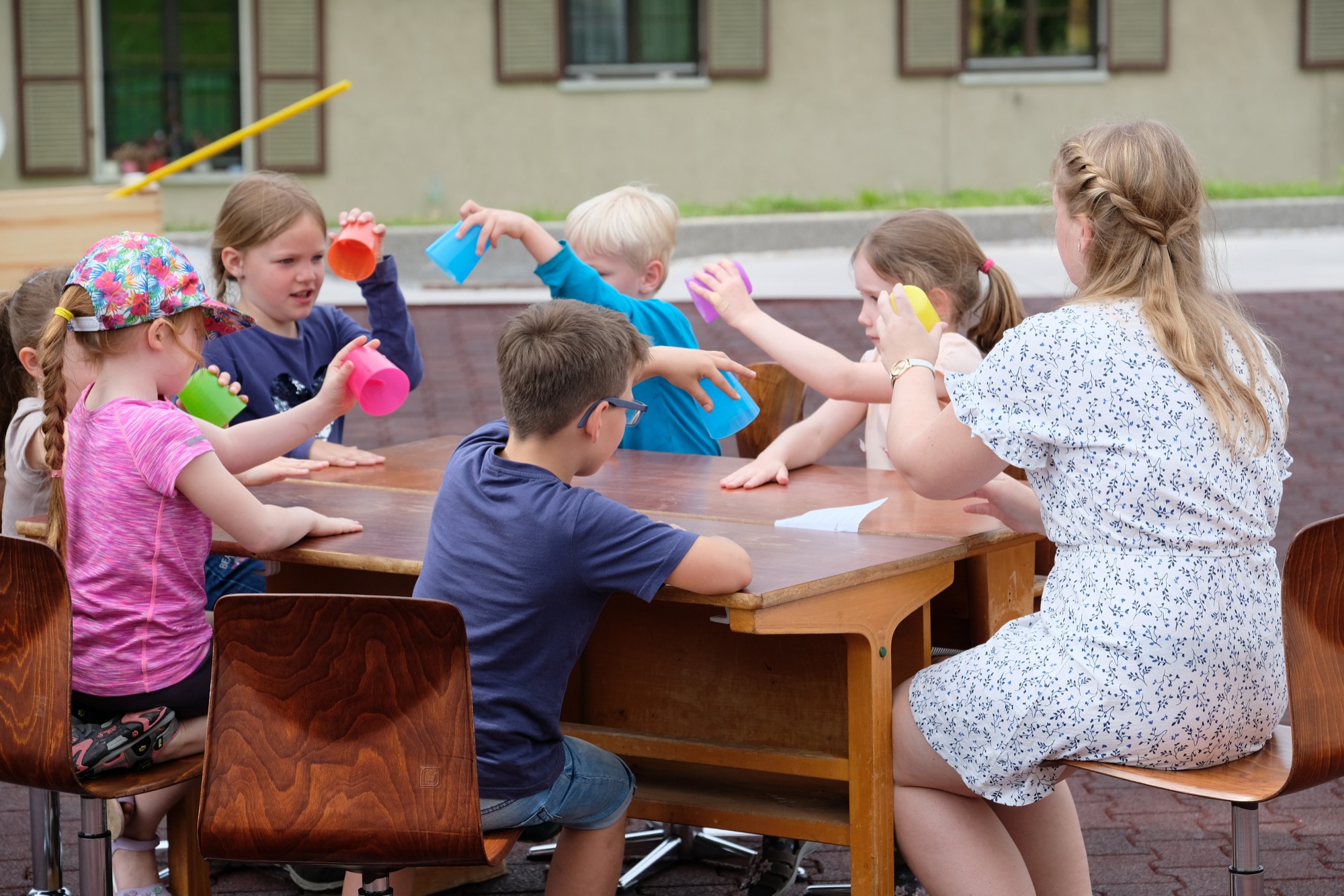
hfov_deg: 17.6
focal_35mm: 116
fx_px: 4330
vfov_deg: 11.8
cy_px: 448
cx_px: 672
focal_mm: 77.3
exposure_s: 1/550
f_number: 5
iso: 400
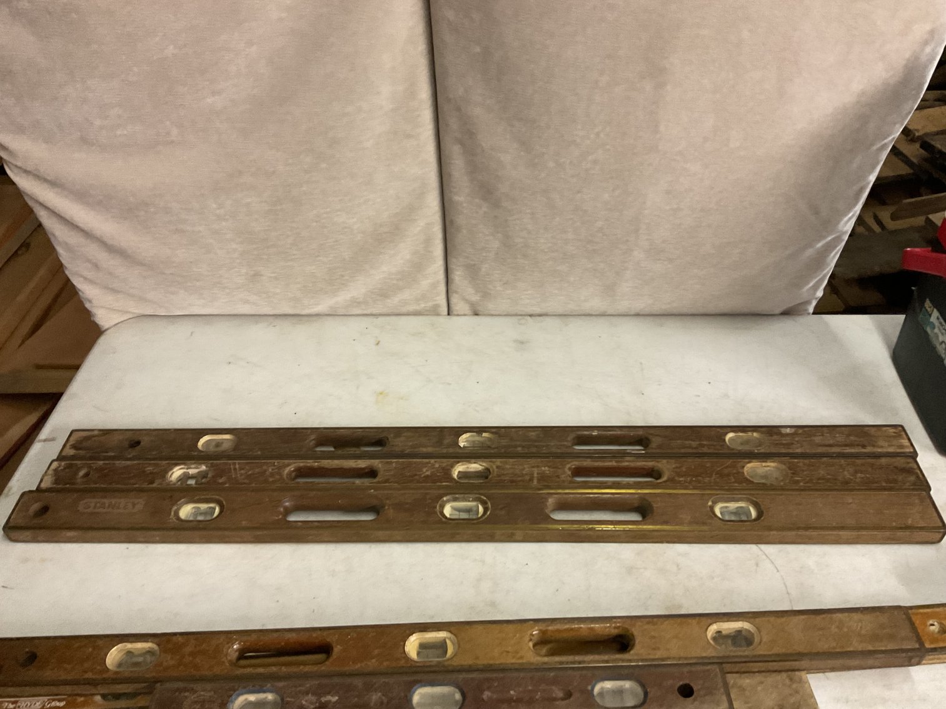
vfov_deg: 48.2
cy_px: 354
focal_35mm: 29
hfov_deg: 61.7
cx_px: 473
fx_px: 793
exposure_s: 1/60
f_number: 1.8
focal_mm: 3
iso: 250
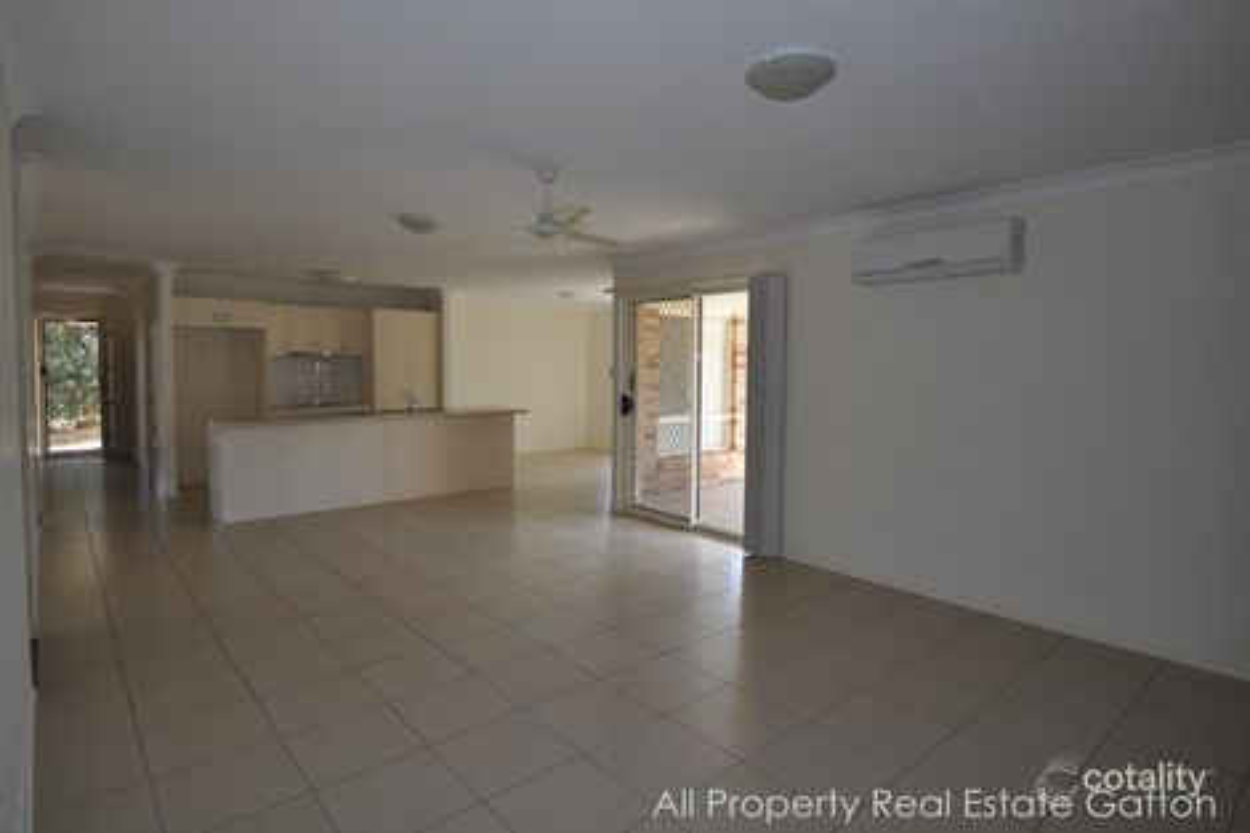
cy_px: 416
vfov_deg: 63.2
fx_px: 677
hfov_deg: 85.4
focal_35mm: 20
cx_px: 625
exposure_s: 1/100
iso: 400
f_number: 5
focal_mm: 13
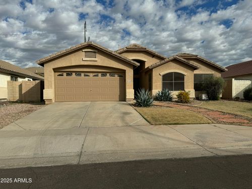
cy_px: 94
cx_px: 126
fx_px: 175
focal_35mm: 24
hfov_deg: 71.6
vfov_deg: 56.8
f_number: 1.78
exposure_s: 1/7937
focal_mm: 6.86
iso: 80
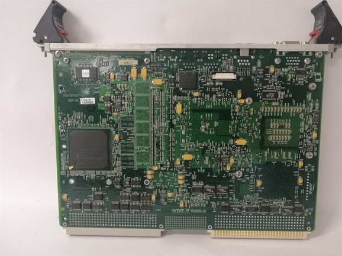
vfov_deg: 51.3
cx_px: 177
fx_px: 267
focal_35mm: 27
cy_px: 132
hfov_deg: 65.3
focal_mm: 3.81
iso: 320
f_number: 2.2
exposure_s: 1/33.3
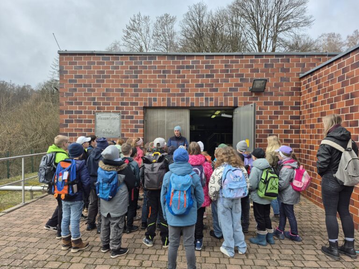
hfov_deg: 73.9
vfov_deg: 58.9
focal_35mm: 23
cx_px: 180
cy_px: 134
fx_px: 239
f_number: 1.8
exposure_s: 1/724
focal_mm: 5.4
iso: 25
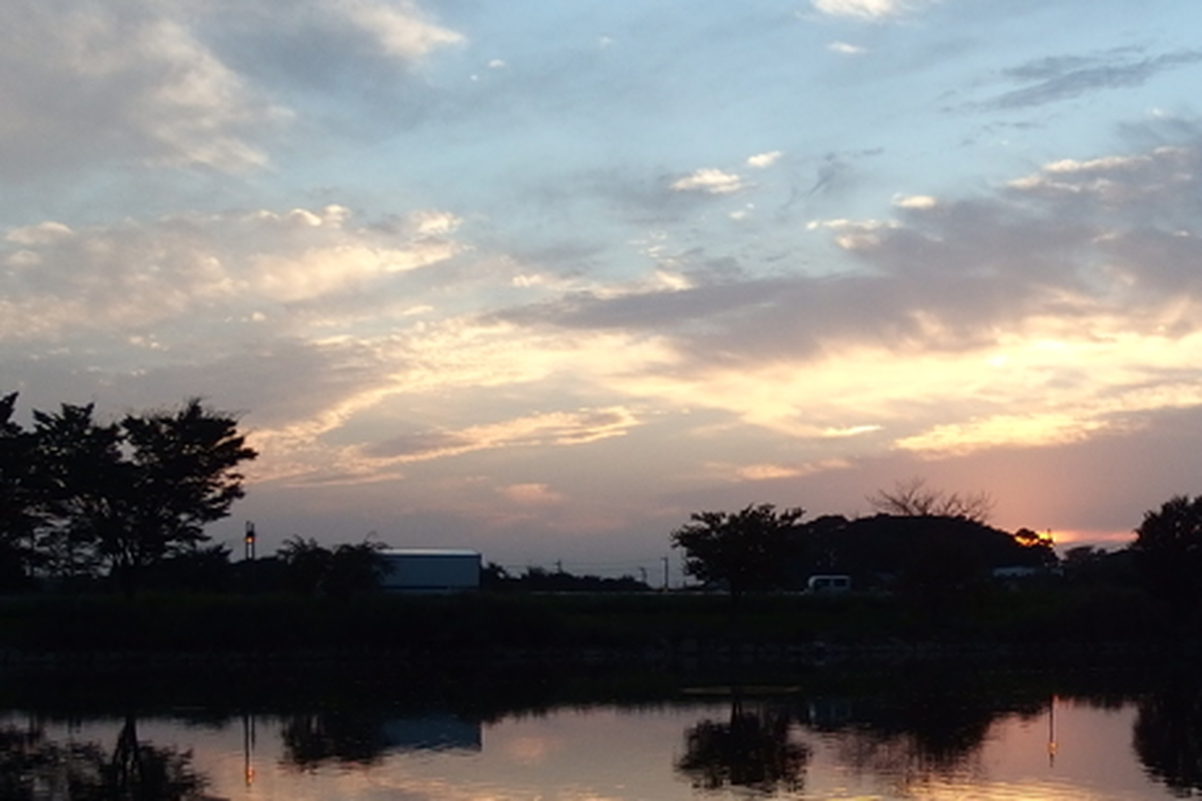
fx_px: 1936
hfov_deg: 33.0
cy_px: 547
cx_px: 1047
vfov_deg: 23.3
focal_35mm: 58
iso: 100
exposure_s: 1/500
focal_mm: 4.7
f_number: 2.5
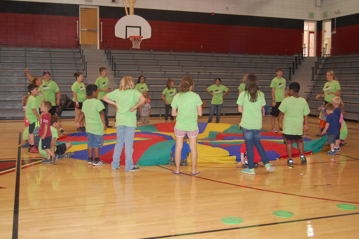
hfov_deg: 43.6
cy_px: 120
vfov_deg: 29.8
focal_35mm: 45
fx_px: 448
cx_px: 180
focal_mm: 30
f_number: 4.2
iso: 720
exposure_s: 1/60
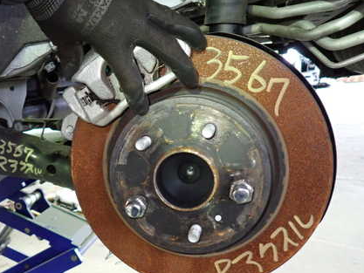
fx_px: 379
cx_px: 134
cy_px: 174
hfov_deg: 50.8
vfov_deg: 39.4
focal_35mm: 36
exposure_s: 1/30
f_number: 2
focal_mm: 4.5
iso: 640
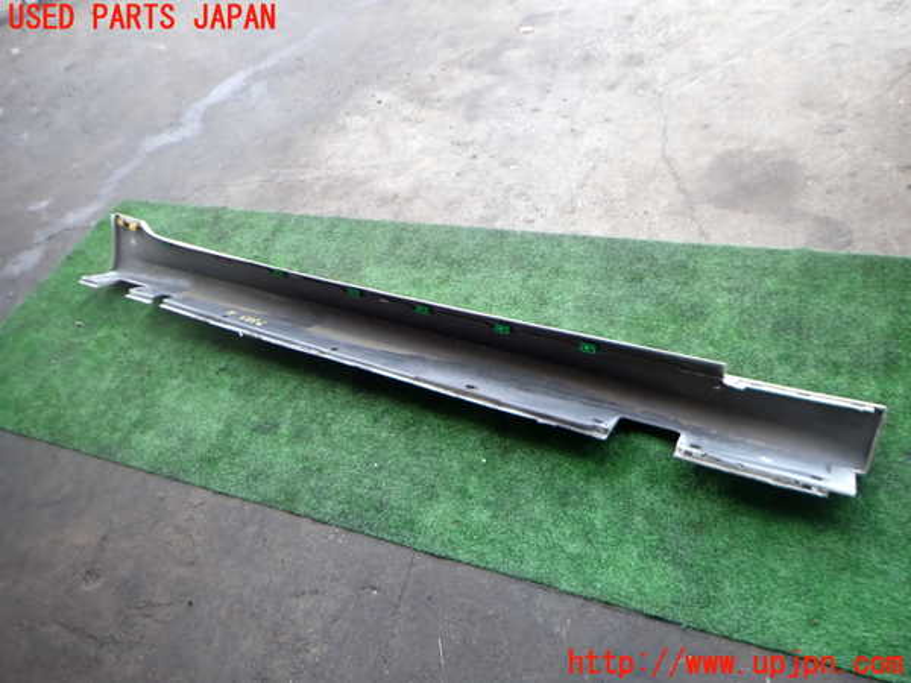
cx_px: 456
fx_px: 658
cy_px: 342
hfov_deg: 69.4
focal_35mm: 25
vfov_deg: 54.9
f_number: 2
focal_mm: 4.5
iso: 160
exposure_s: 1/125
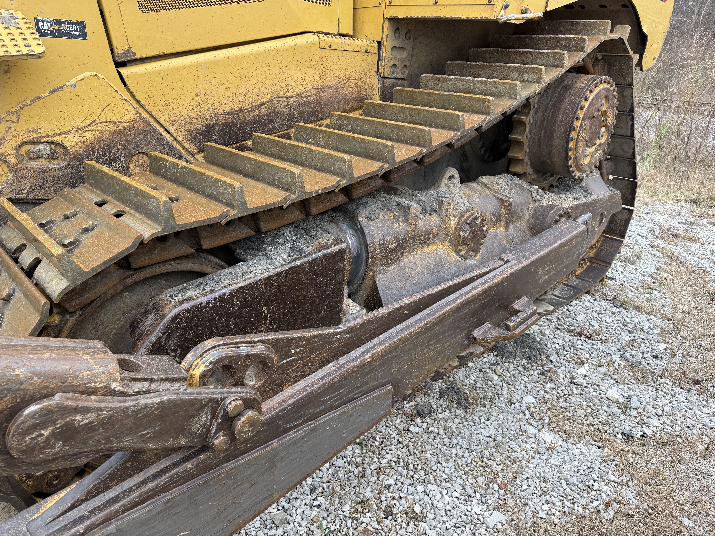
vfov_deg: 56.8
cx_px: 358
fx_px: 496
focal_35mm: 24
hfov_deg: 71.6
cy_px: 268
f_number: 1.78
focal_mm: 6.76
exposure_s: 1/272
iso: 64
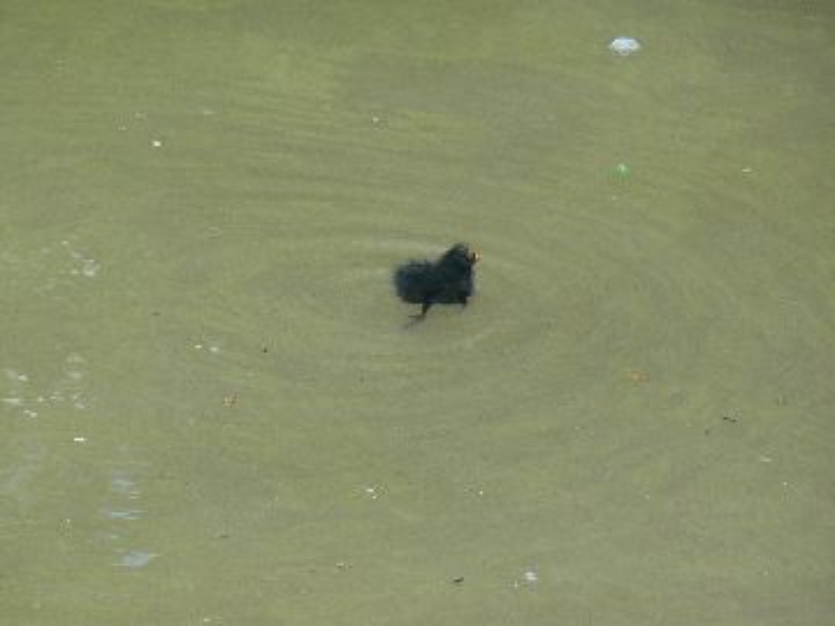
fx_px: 10421
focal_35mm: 432
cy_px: 313
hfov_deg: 4.6
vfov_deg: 3.4
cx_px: 418
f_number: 5.6
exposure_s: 1/125
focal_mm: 72
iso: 80
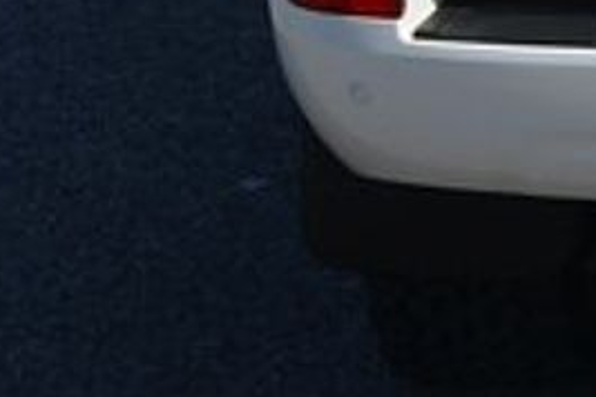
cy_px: -386
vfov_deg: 5.3
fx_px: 4238
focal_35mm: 256
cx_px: 1092
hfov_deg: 7.8
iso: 100
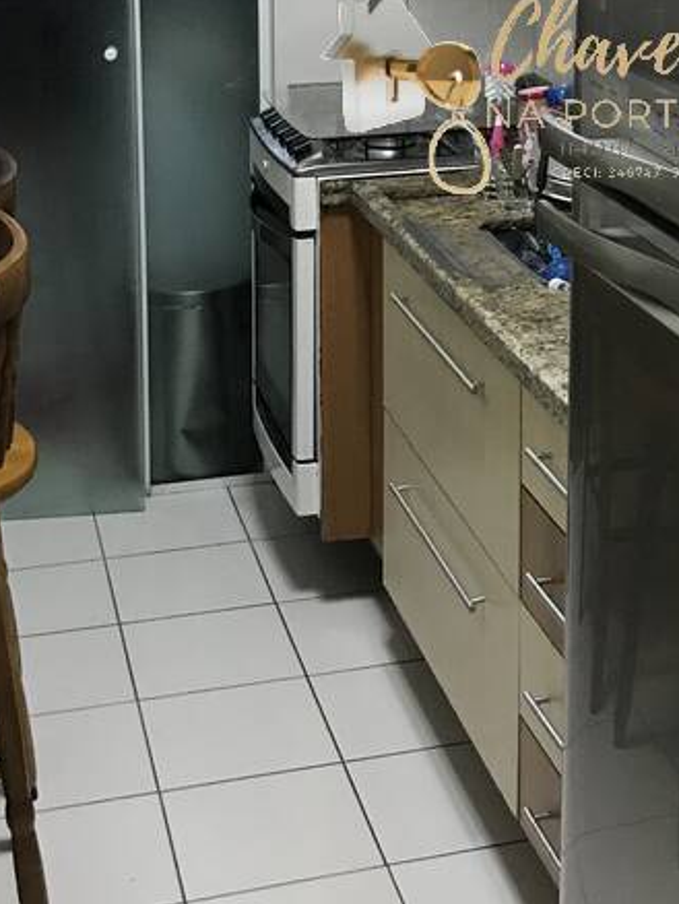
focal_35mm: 69
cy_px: 72
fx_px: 1803
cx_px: 512
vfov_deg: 27.1
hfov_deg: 21.1
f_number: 1.8
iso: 64
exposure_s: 1/15
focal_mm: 3.99
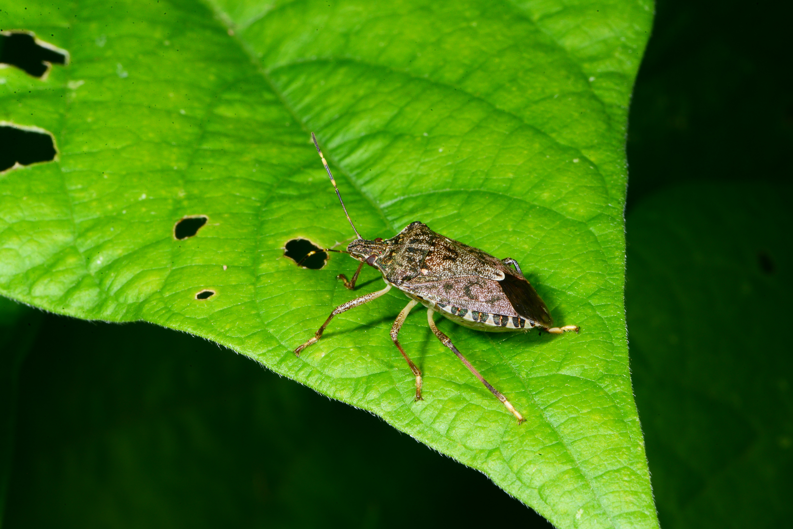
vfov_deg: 13.1
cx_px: 396
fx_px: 2314
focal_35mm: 105
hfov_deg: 19.4
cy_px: 264
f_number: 36
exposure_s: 1/160
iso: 400
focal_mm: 105
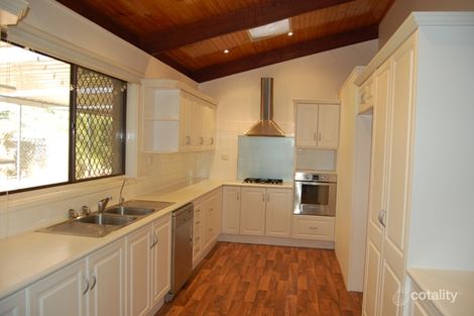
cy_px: 158
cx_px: 237
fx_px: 355
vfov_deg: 47.9
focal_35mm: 27
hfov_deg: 67.4
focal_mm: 18
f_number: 3.5
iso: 400
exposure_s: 1/60
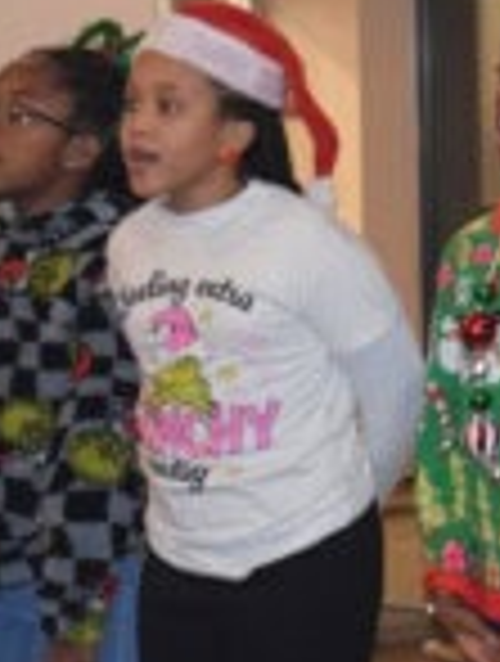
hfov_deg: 6.6
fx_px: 4276
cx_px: 770
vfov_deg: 8.8
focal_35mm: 223
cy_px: 90
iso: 3200
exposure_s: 1/60
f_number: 4.8
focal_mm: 38
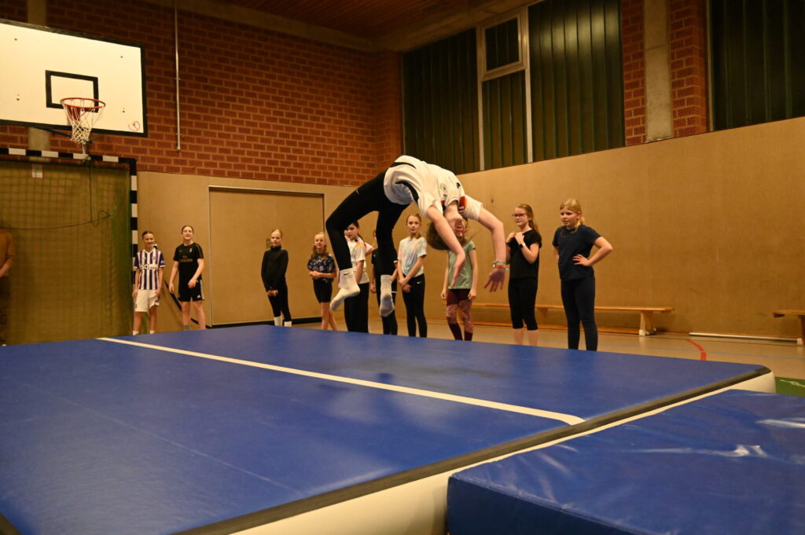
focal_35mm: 31
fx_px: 693
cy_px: 268
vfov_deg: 42.3
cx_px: 402
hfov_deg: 60.3
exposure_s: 1/1000
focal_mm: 31
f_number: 4
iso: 14400
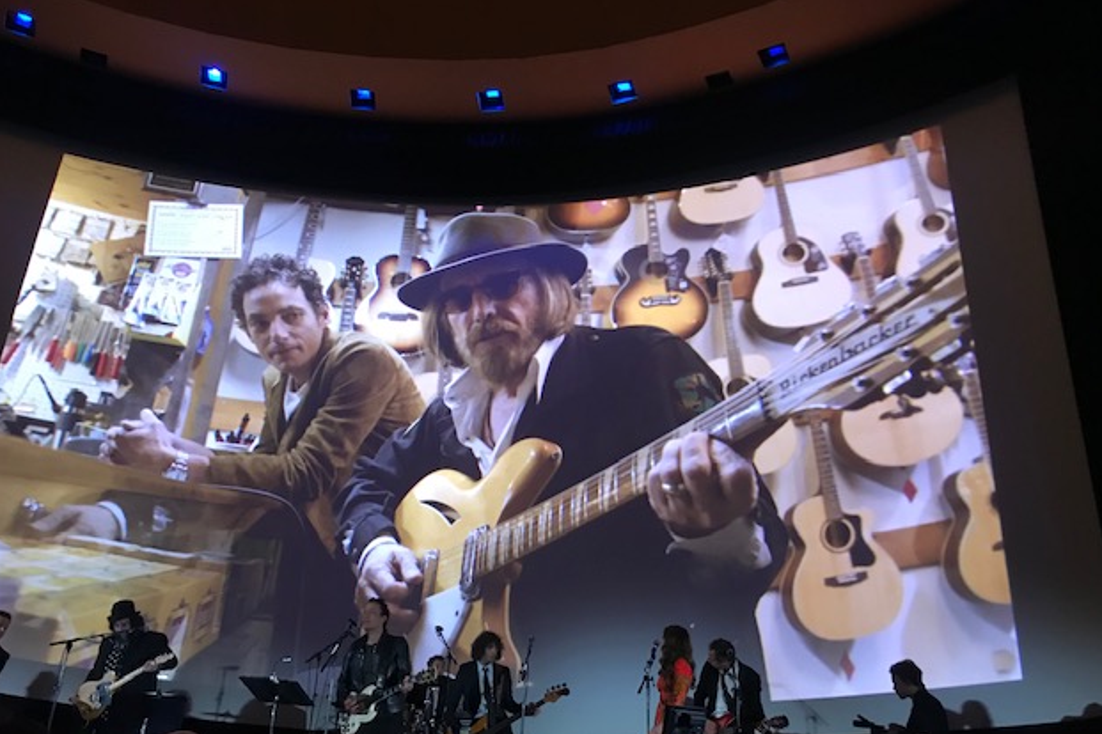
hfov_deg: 61.9
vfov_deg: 43.6
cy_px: 390
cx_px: 550
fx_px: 918
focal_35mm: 30
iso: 100
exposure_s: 1/12
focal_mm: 3.99
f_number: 1.8
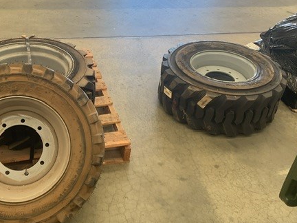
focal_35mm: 43
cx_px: 116
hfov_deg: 43.6
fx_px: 369
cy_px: 103
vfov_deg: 33.6
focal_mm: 3
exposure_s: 1/50
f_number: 1.8
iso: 40
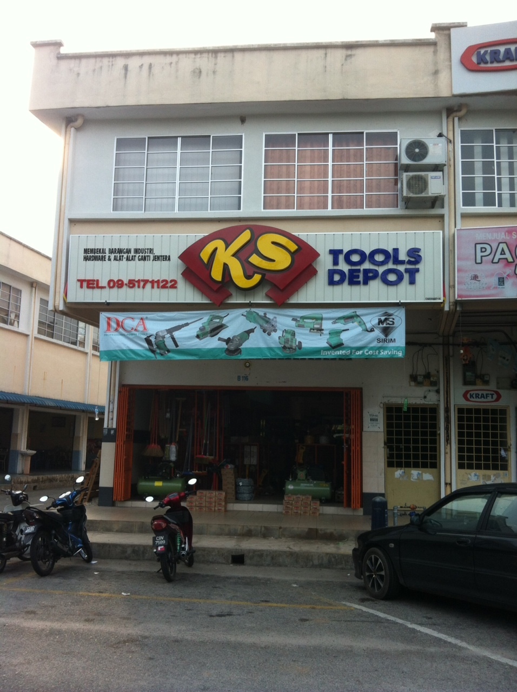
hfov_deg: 40.6
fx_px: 699
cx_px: 258
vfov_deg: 52.7
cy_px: 346
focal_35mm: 35
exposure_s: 1/223
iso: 80
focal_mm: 3.85
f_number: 2.8
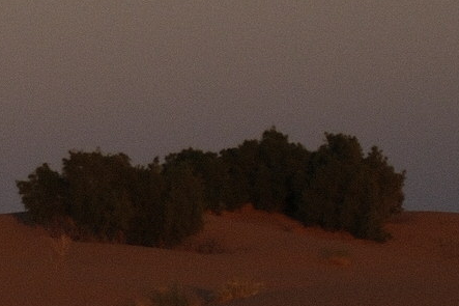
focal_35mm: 562
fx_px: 7162
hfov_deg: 3.6
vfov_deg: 2.4
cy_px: 239
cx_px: -889
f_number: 3.2
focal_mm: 55
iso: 320
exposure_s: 1/2000
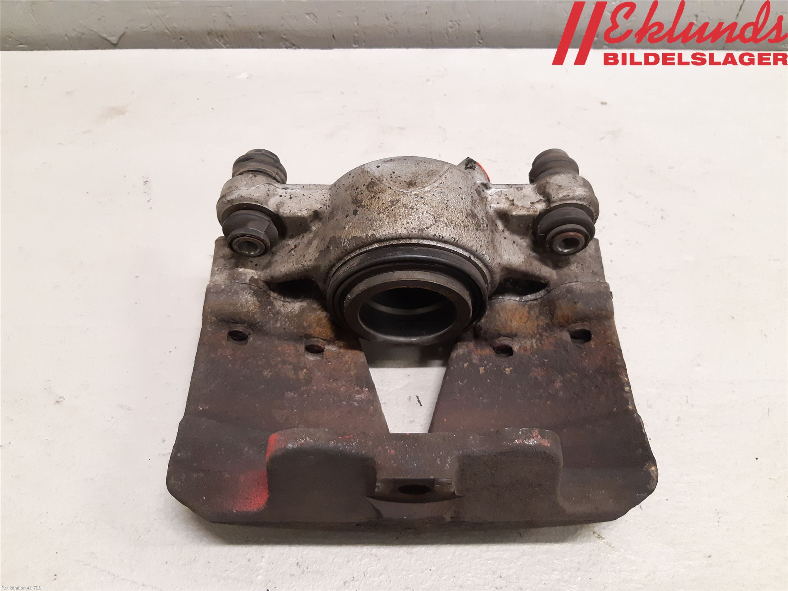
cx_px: 394
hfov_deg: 67.3
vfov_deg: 53.1
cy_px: 296
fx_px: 592
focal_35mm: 26
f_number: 1.7
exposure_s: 1/33
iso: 250
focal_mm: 3.93
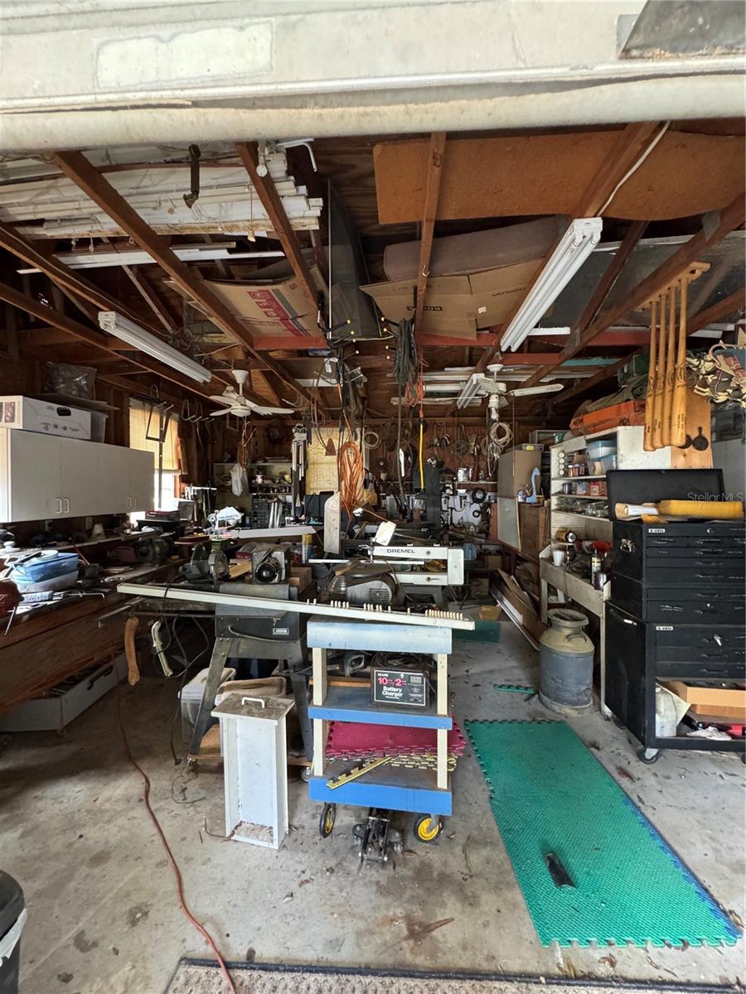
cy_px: 497
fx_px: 402
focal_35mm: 14
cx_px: 373
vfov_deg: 102.1
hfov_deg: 85.7
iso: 800
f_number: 2.2
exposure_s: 1/60
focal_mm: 2.22
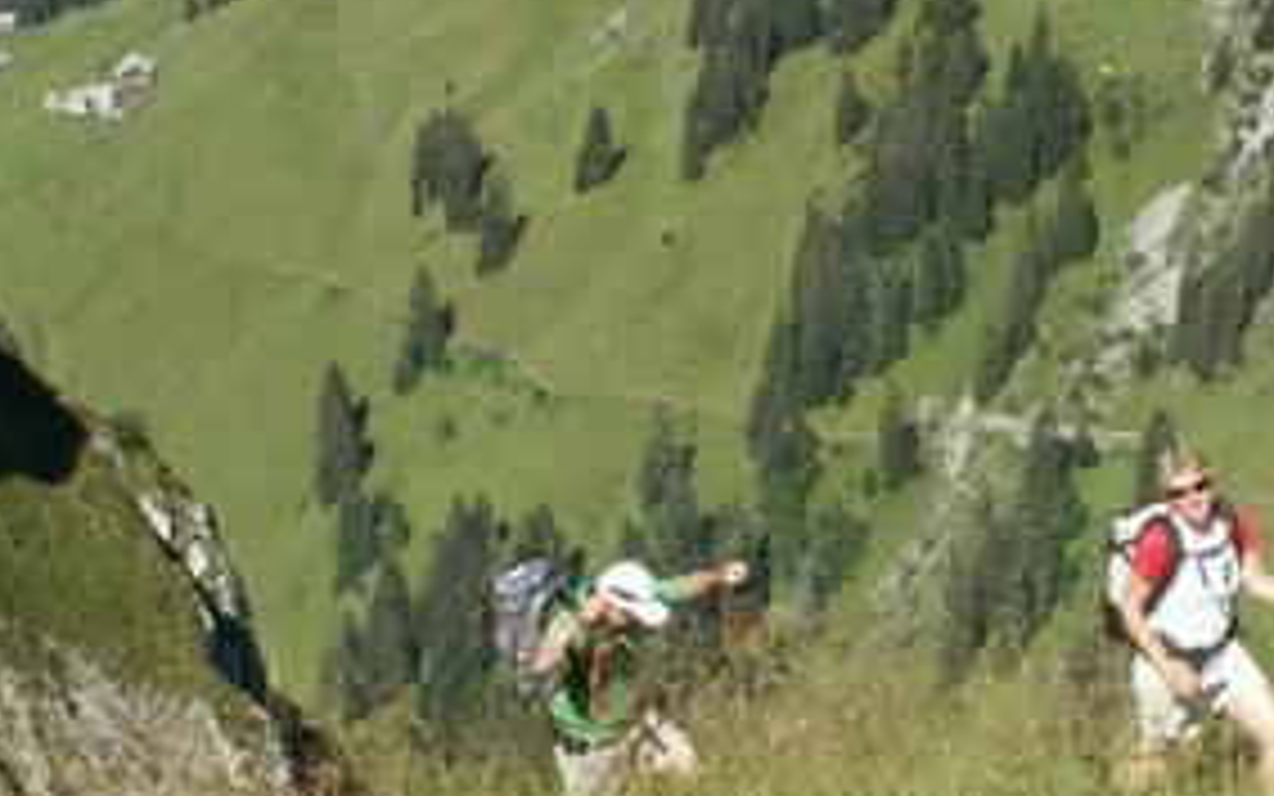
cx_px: 914
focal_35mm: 84
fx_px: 2917
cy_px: 504
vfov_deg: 15.5
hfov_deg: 24.4
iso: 50
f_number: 8
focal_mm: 5.86
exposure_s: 1/100
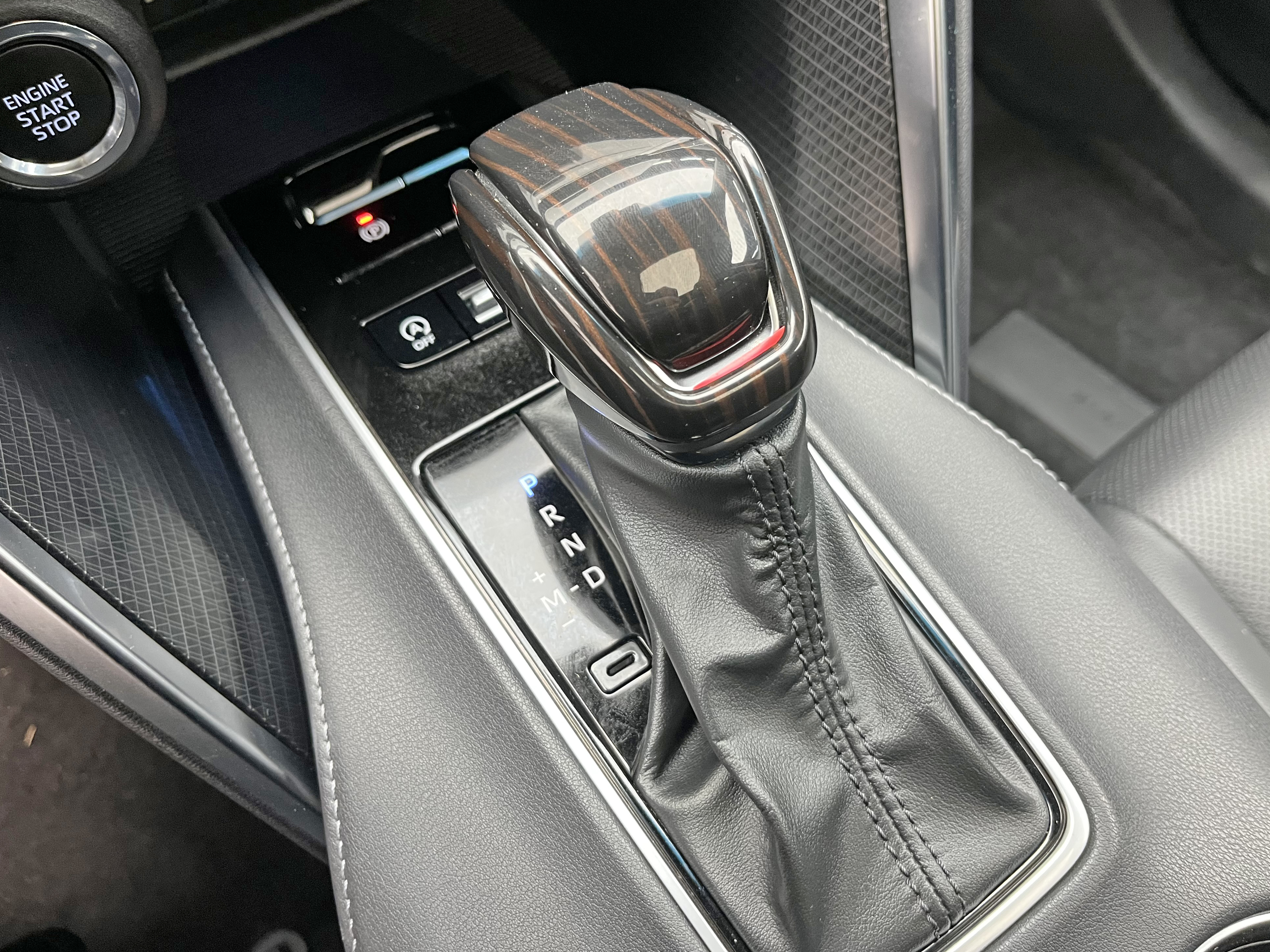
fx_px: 991
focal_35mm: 27
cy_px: 464
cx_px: 655
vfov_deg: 51.3
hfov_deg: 65.3
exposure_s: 1/54
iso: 320
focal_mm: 5.1
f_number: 1.6
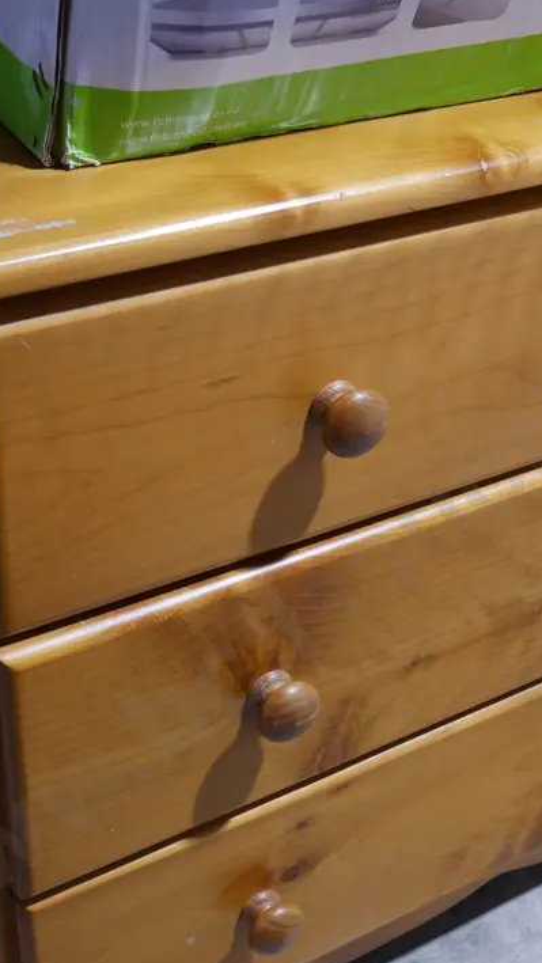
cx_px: 446
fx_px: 1609
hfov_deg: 18.9
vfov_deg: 33.3
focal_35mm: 63
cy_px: 517
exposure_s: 1/60
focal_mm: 20
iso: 500
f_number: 4.4
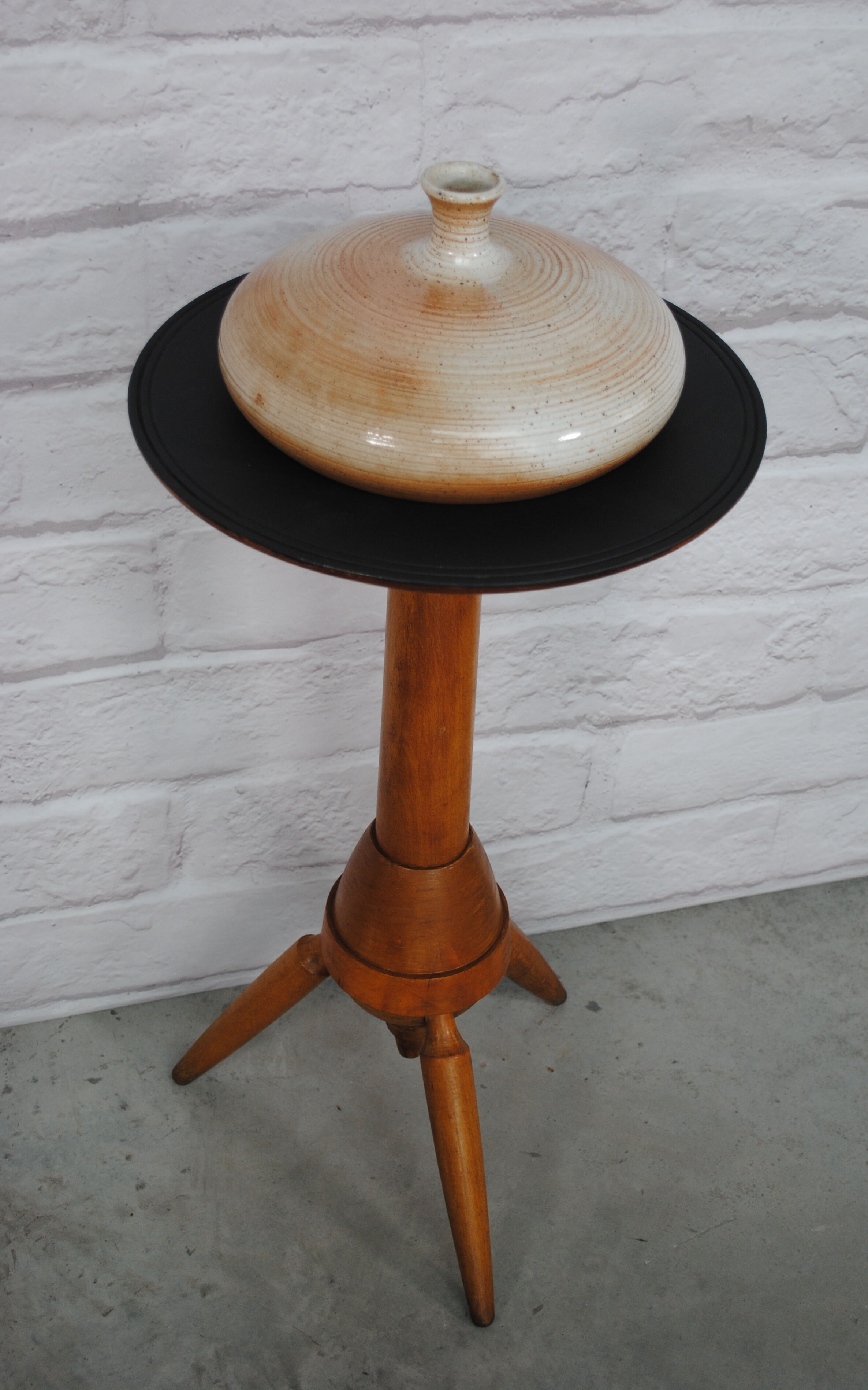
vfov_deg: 40.3
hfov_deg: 25.8
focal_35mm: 50
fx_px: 1892
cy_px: 683
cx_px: 466
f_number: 4.8
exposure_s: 1/80
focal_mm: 32
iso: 200
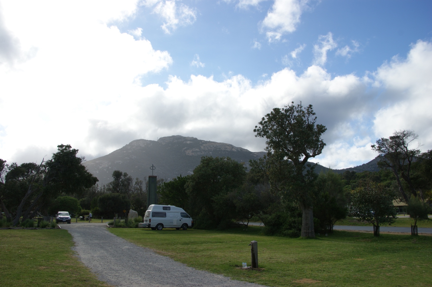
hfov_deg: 67.4
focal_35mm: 27
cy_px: 144
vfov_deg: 47.9
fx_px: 324
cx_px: 216
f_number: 10
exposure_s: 1/160
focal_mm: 18
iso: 100
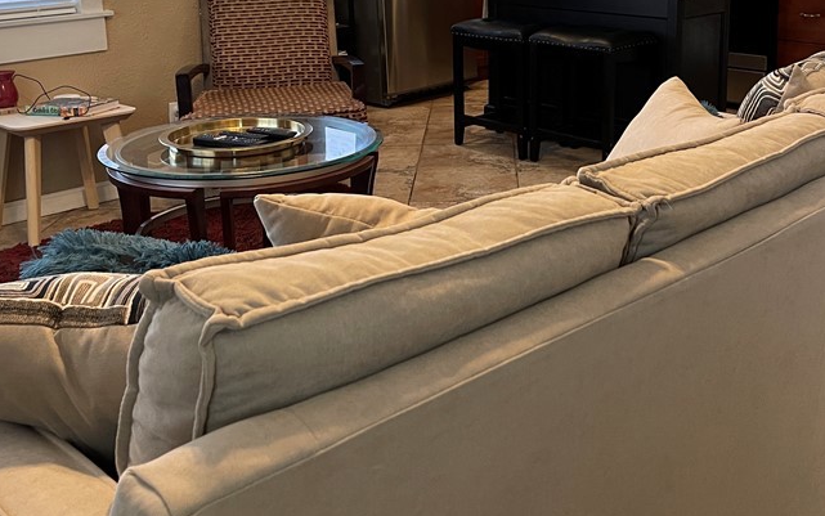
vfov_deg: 28.2
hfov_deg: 45.0
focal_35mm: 44
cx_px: 490
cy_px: 55
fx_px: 990
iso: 320
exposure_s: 1/60
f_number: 1.6
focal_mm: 5.1
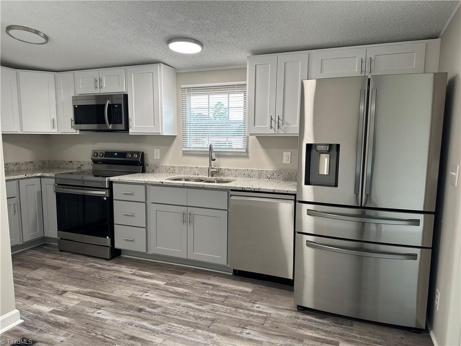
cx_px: 230
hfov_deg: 71.6
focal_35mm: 24
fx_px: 320
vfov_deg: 56.8
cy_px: 173
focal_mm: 6.86
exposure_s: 1/60
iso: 125
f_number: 1.78
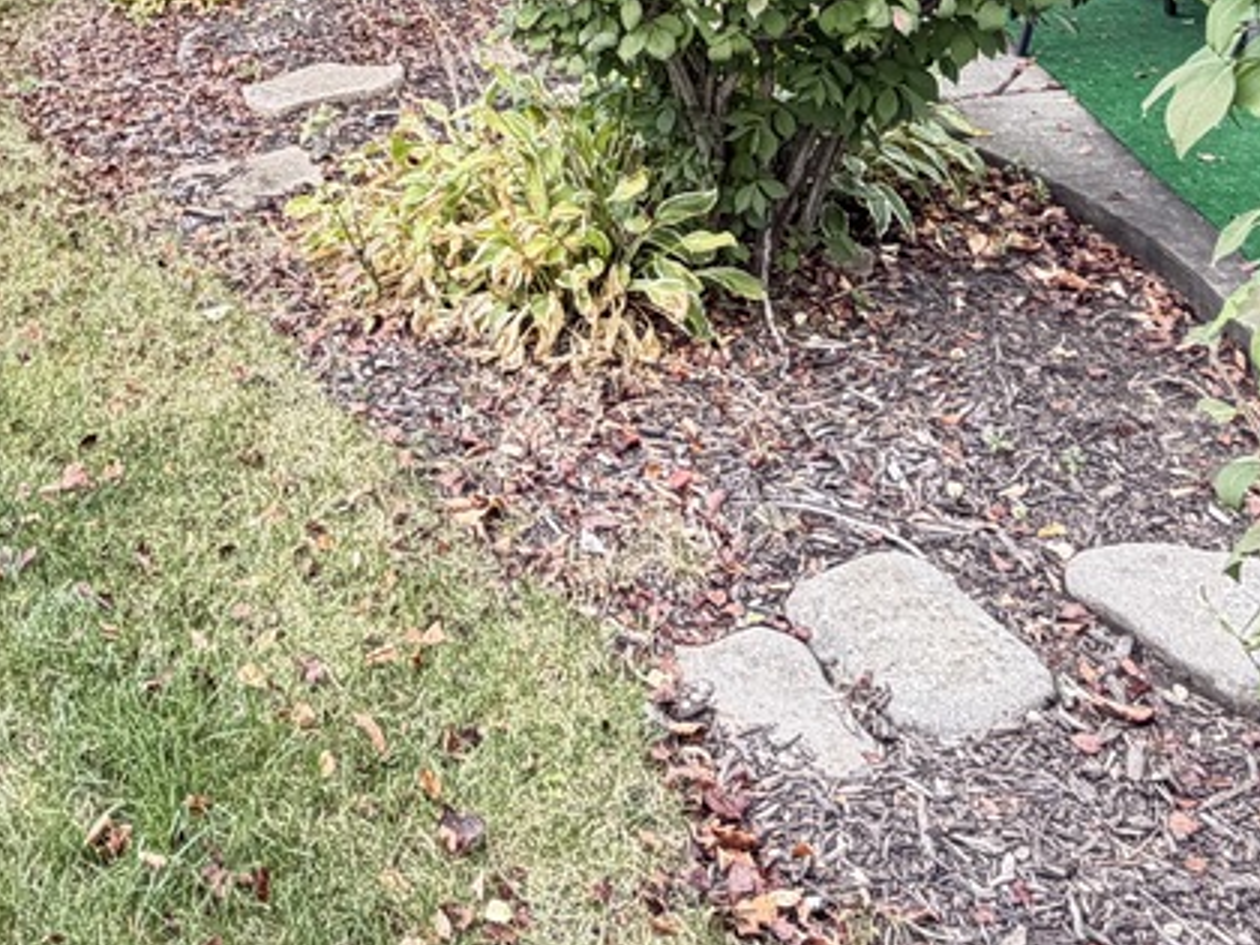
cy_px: -297
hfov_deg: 38.6
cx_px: 318
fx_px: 1747
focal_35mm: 48
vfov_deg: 25.8
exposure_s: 1/121
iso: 100
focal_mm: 2.22
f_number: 2.2
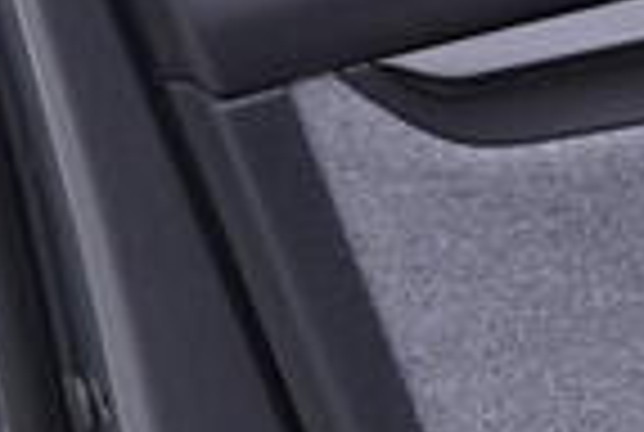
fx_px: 4607
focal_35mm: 257
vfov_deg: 5.4
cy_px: 187
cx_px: 1450
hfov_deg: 7.5
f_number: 3.5
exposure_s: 1/60
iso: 125
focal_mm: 24
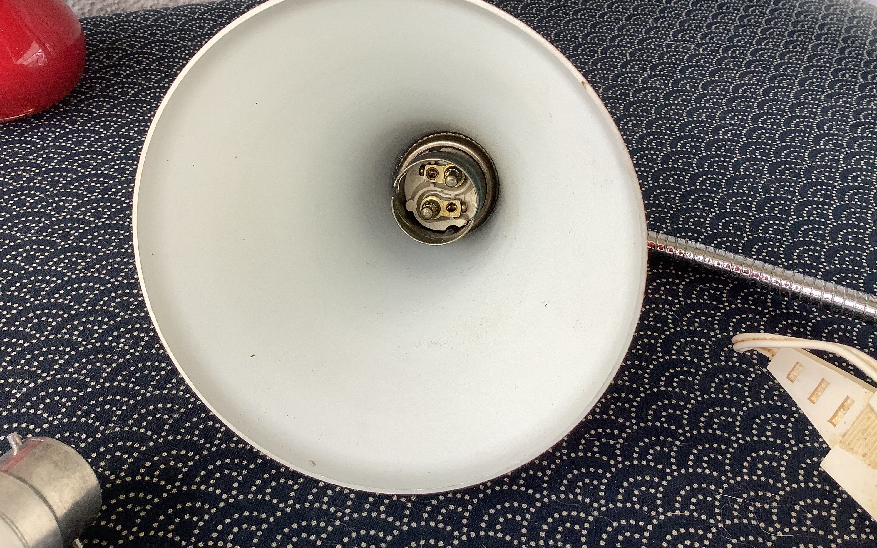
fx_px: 813
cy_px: 217
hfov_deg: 56.7
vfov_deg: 37.1
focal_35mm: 34
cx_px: 424
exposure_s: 1/120
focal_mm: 3.3
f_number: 2.4
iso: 50
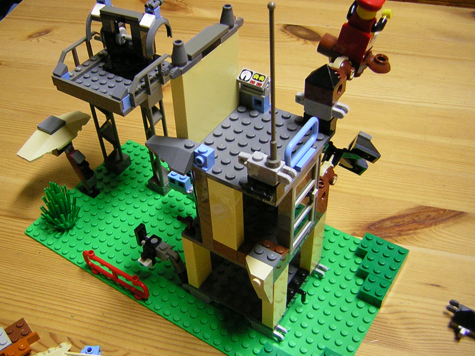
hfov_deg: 47.8
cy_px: 170
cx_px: 219
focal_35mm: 39
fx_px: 535
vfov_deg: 36.8
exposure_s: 1/5.7
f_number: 2.6
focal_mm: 4.7
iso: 104
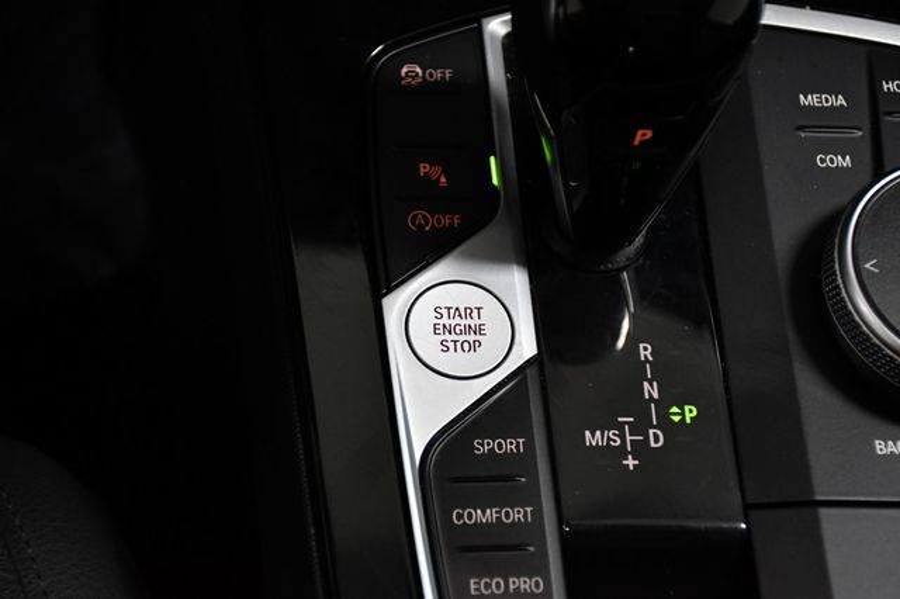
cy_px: 300
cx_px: 450
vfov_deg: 16.2
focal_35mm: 84
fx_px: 2099
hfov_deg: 24.2
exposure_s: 1/320
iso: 2500
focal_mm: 56
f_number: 4.8
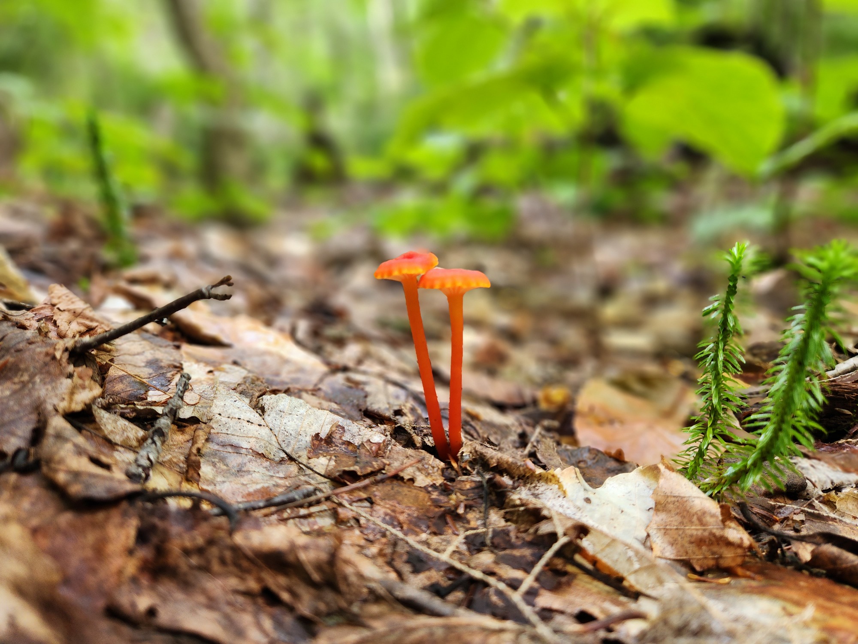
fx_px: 570
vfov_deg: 58.9
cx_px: 429
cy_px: 322
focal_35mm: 23
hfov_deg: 73.9
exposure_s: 1/120
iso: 125
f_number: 1.8
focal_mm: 5.4
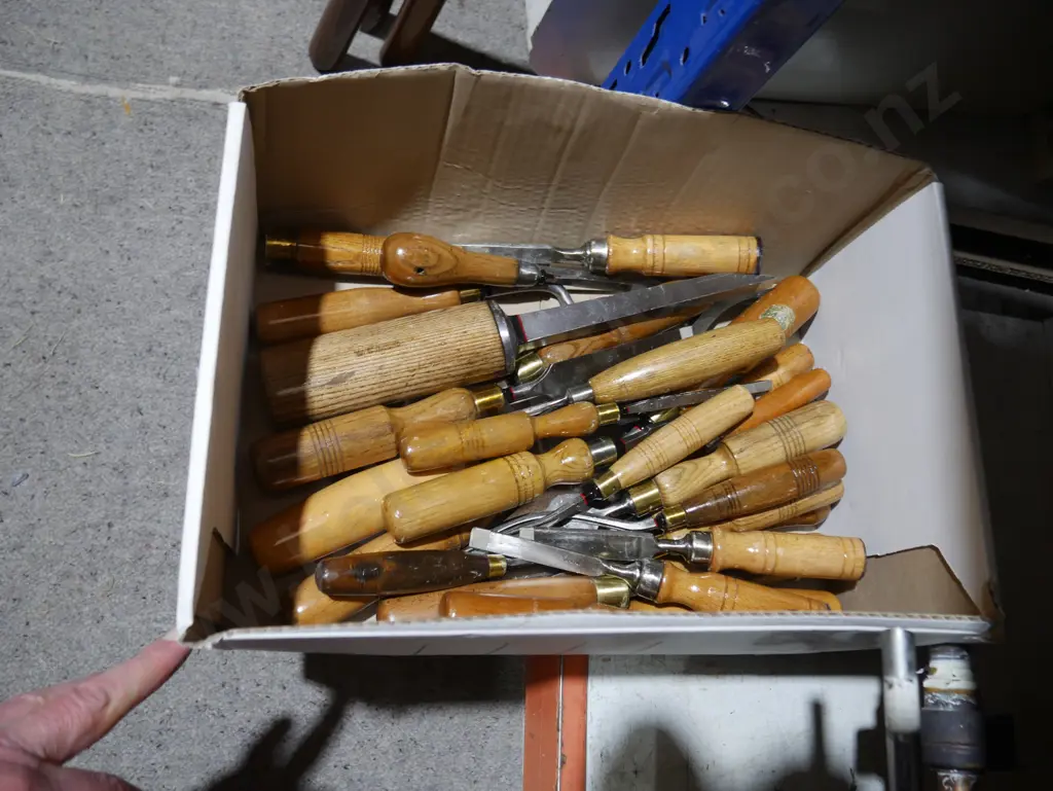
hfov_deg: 59.9
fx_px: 913
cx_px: 526
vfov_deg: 46.8
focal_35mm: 30
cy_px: 396
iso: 400
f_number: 3.6
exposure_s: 1/60
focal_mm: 15
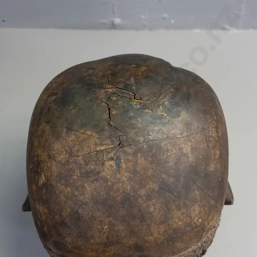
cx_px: 128
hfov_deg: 28.6
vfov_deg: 28.6
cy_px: 150
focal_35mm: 60
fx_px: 504
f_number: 5
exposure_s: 1/160
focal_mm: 25
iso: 3200
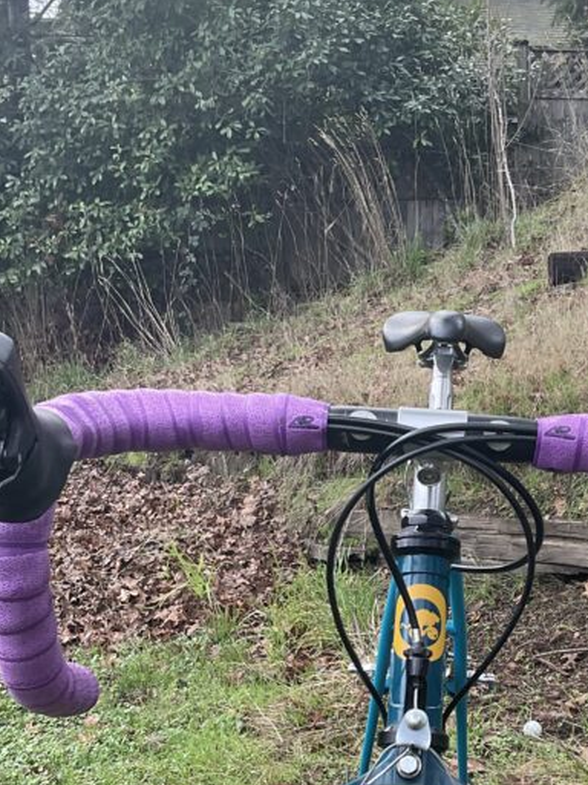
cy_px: 630
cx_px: 415
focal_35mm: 58
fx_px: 1314
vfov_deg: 32.3
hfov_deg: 25.0
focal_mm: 3
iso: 32
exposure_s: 1/120
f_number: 1.8
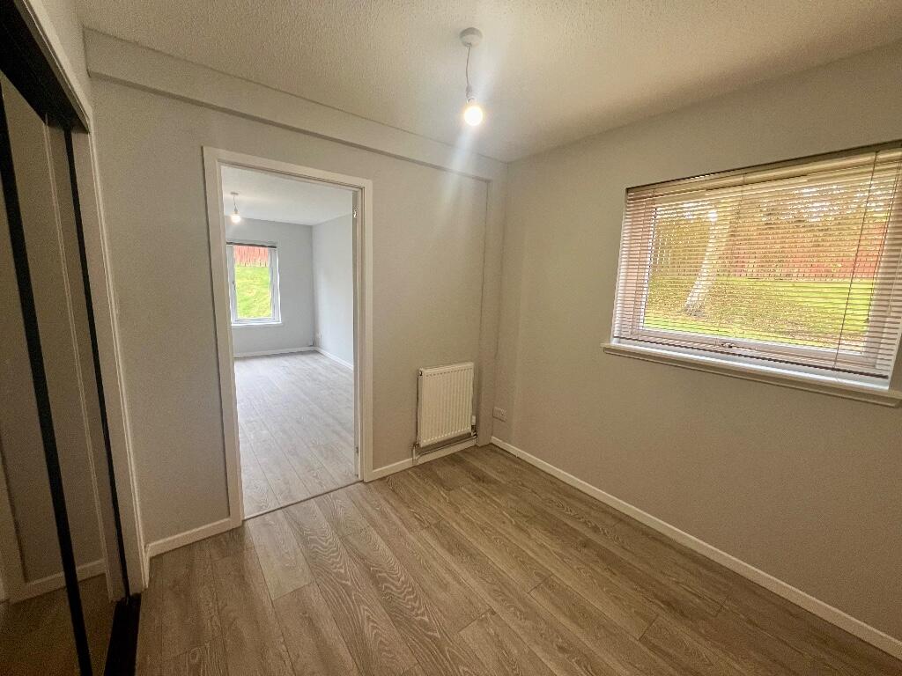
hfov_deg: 106.2
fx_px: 339
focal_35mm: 13
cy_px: 338
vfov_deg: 89.9
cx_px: 451
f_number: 1.8
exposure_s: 1/100
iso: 200
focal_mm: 1.57
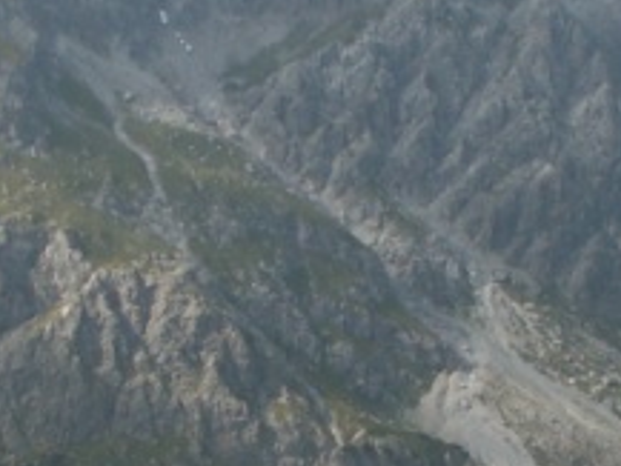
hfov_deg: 12.0
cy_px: 386
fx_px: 2962
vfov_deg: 9.0
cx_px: 378
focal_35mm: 165
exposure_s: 1/160
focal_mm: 5.86
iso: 50
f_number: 5.6
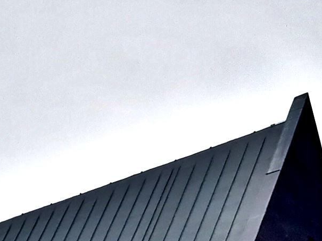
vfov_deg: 7.5
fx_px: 1647
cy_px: 694
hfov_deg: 10.6
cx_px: -229
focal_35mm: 177
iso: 160
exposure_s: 1/33.3
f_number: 2.2
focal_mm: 3.95
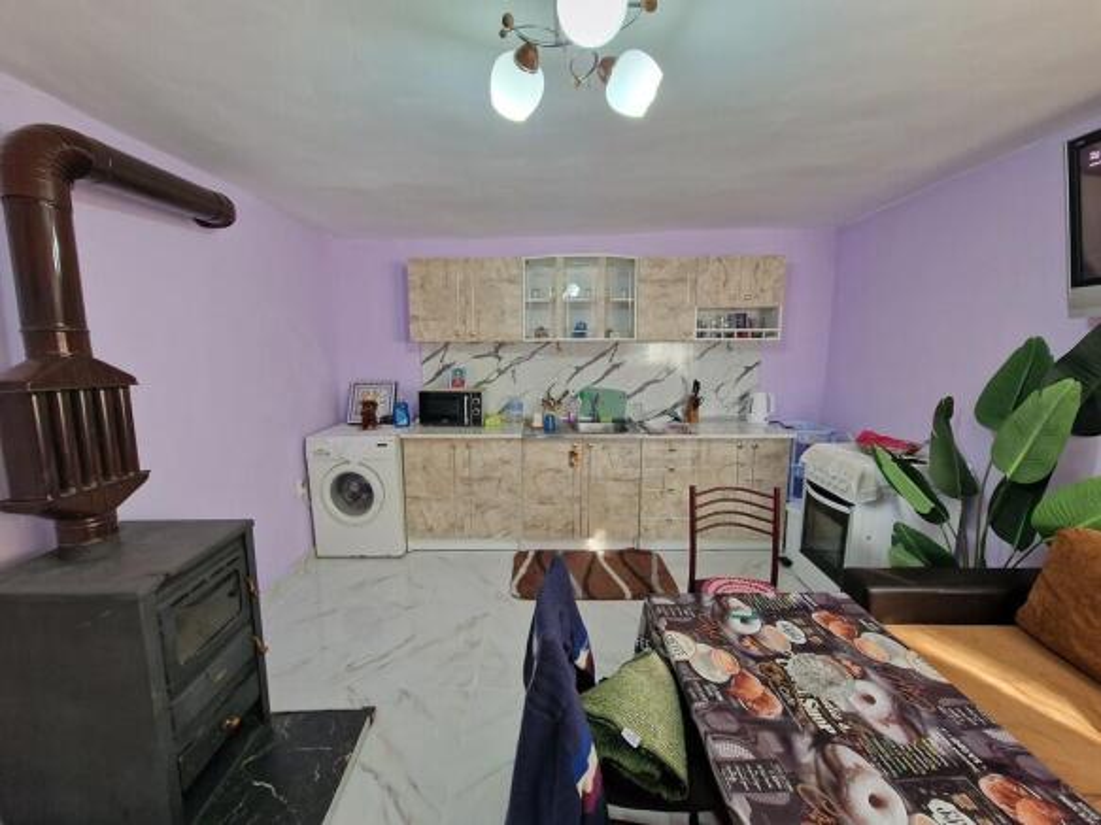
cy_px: 412
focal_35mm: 13
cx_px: 550
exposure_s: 1/50
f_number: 2.2
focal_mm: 2.2
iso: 125
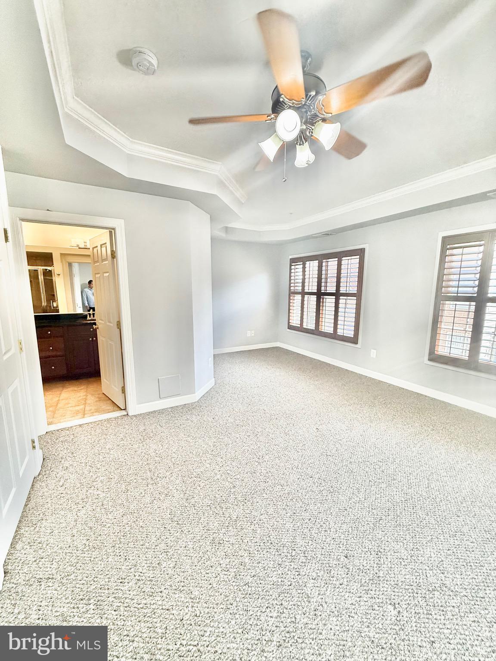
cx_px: 248
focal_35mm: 14
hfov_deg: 85.7
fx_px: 267
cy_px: 330
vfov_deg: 102.1
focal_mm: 2.22
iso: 250
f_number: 2.2
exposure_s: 1/120
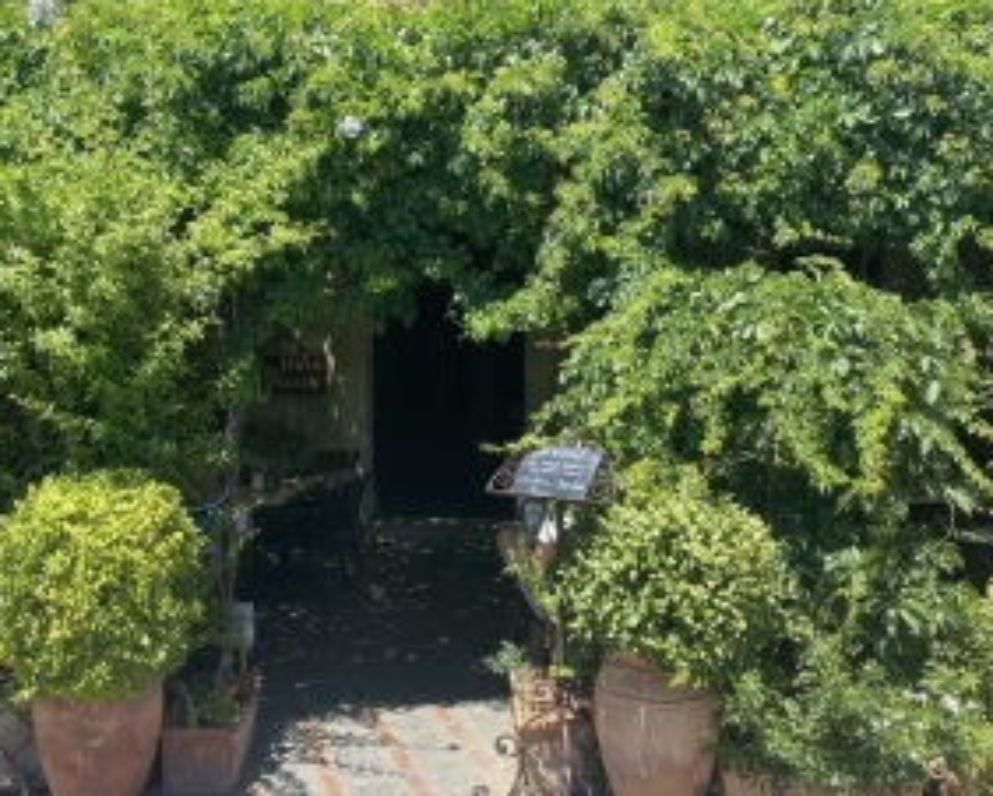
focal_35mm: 36
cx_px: 437
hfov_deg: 50.1
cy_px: 405
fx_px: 1059
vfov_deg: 41.2
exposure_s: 1/981
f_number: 1.8
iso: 32
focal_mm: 4.25
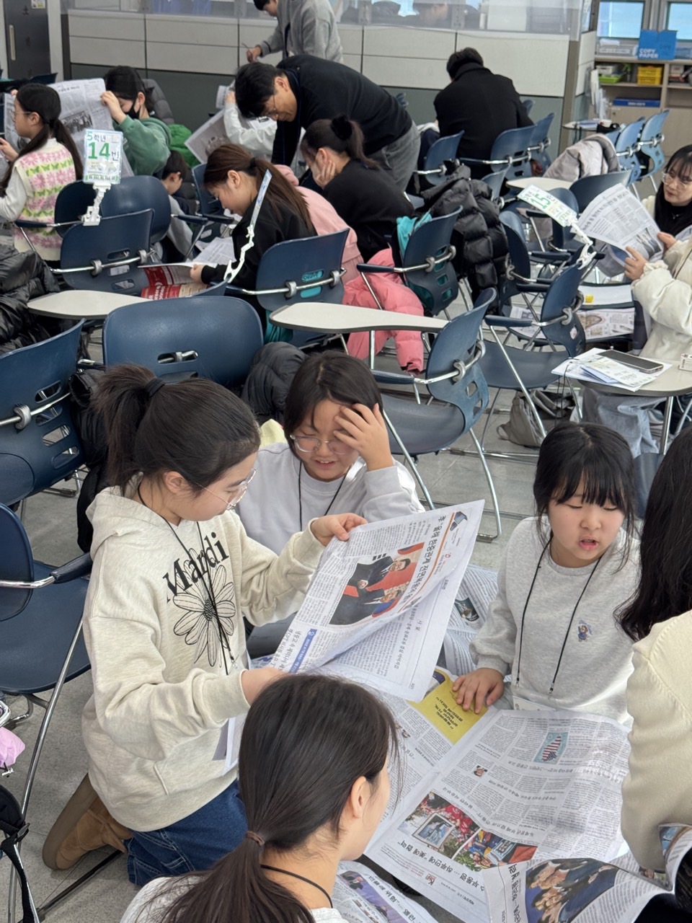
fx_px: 1279
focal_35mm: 48
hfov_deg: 30.3
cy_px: 462
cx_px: 346
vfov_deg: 39.7
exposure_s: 1/120
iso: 125
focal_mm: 6.76
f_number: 1.78
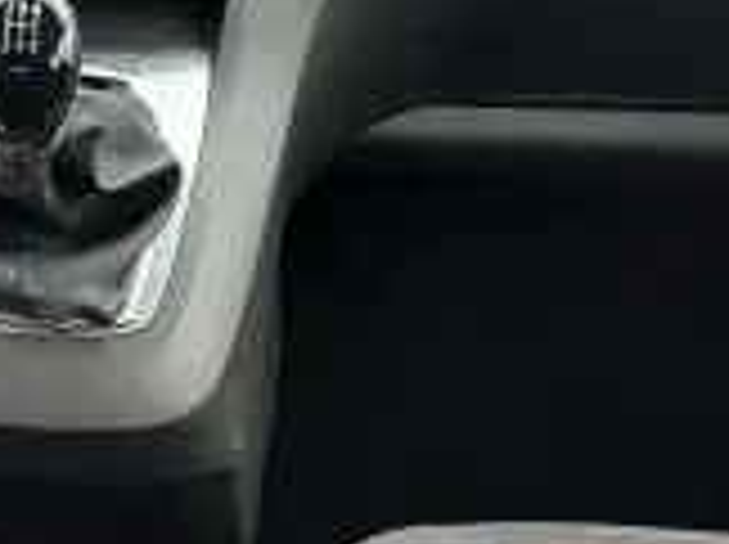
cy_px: -126
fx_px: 1914
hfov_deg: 19.3
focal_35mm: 91
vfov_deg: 15.5
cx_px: -315
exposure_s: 1/100
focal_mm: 5.56
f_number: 1.8
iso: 139
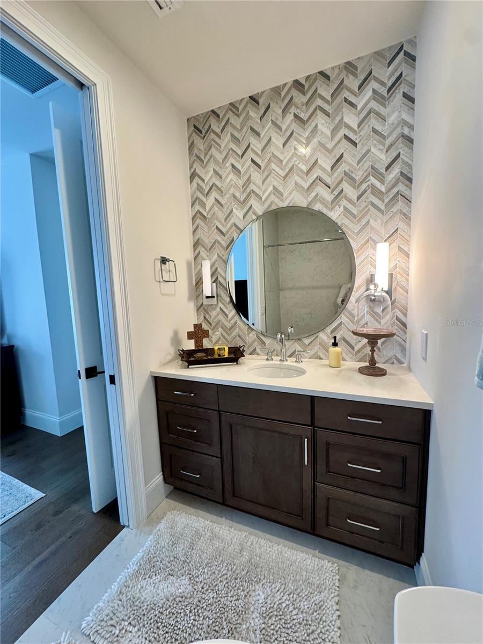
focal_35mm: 14
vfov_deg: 102.1
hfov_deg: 85.7
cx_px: 242
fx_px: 260
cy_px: 322
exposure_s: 1/120
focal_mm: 2.22
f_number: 2.2
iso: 250
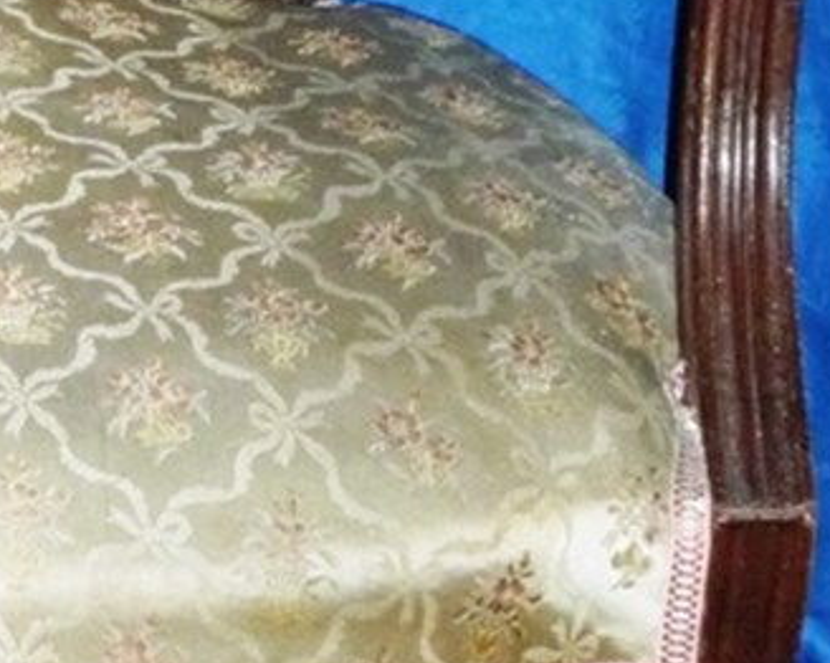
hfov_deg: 16.6
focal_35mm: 112
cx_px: -104
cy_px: -5
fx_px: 2750
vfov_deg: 13.6
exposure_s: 1/40
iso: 500
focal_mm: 8.2
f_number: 4.7
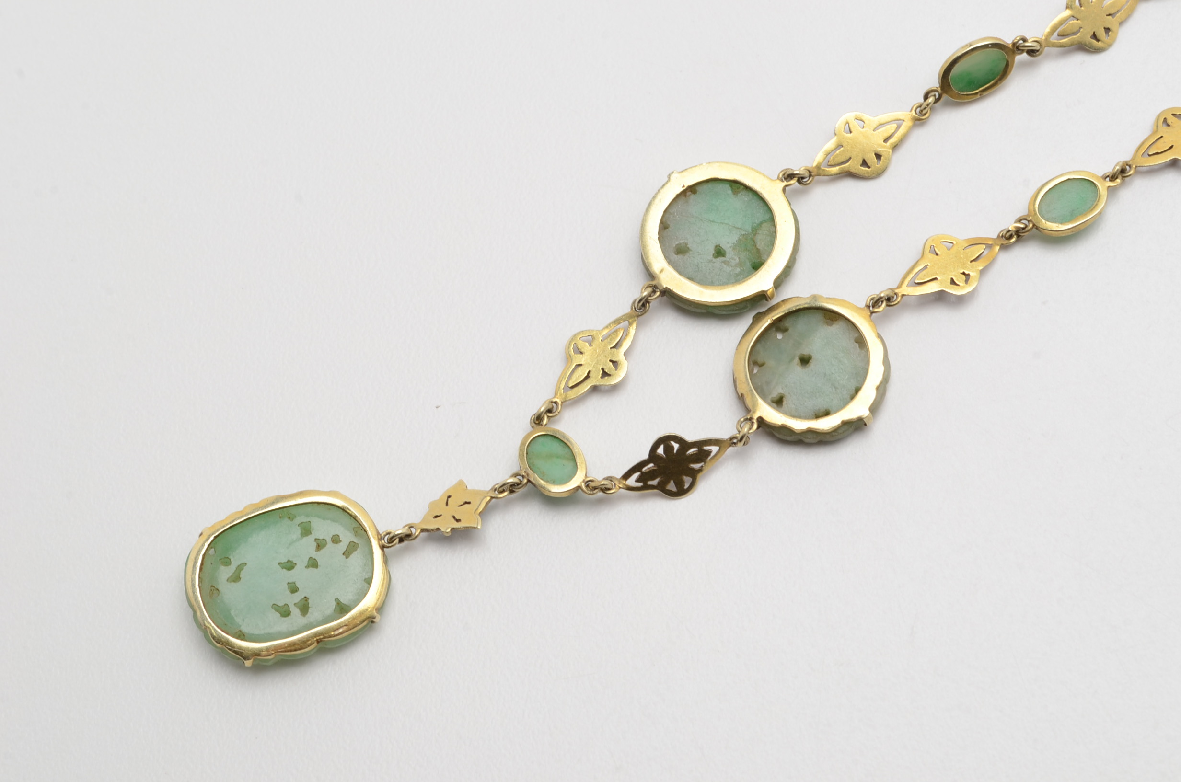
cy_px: 391
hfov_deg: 24.7
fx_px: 2701
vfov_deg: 16.5
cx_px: 590
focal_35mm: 82
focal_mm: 55
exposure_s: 1/125
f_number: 16
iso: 200
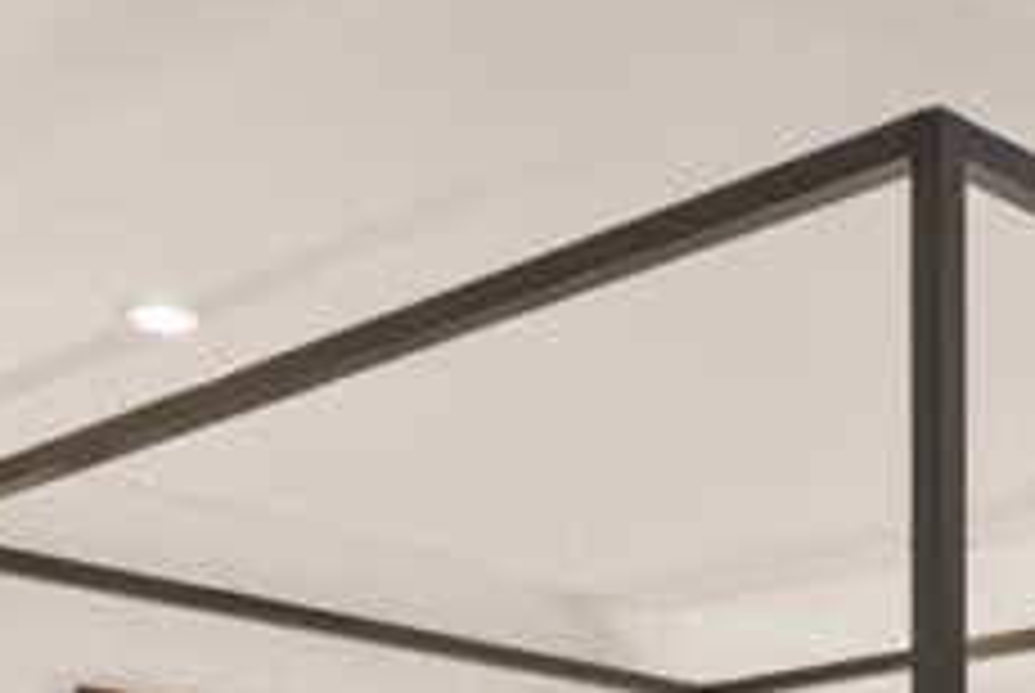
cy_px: 1181
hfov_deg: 24.4
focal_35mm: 79
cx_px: 1044
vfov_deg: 15.3
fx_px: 2274
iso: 1000
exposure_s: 1/30
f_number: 6.7
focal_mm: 13
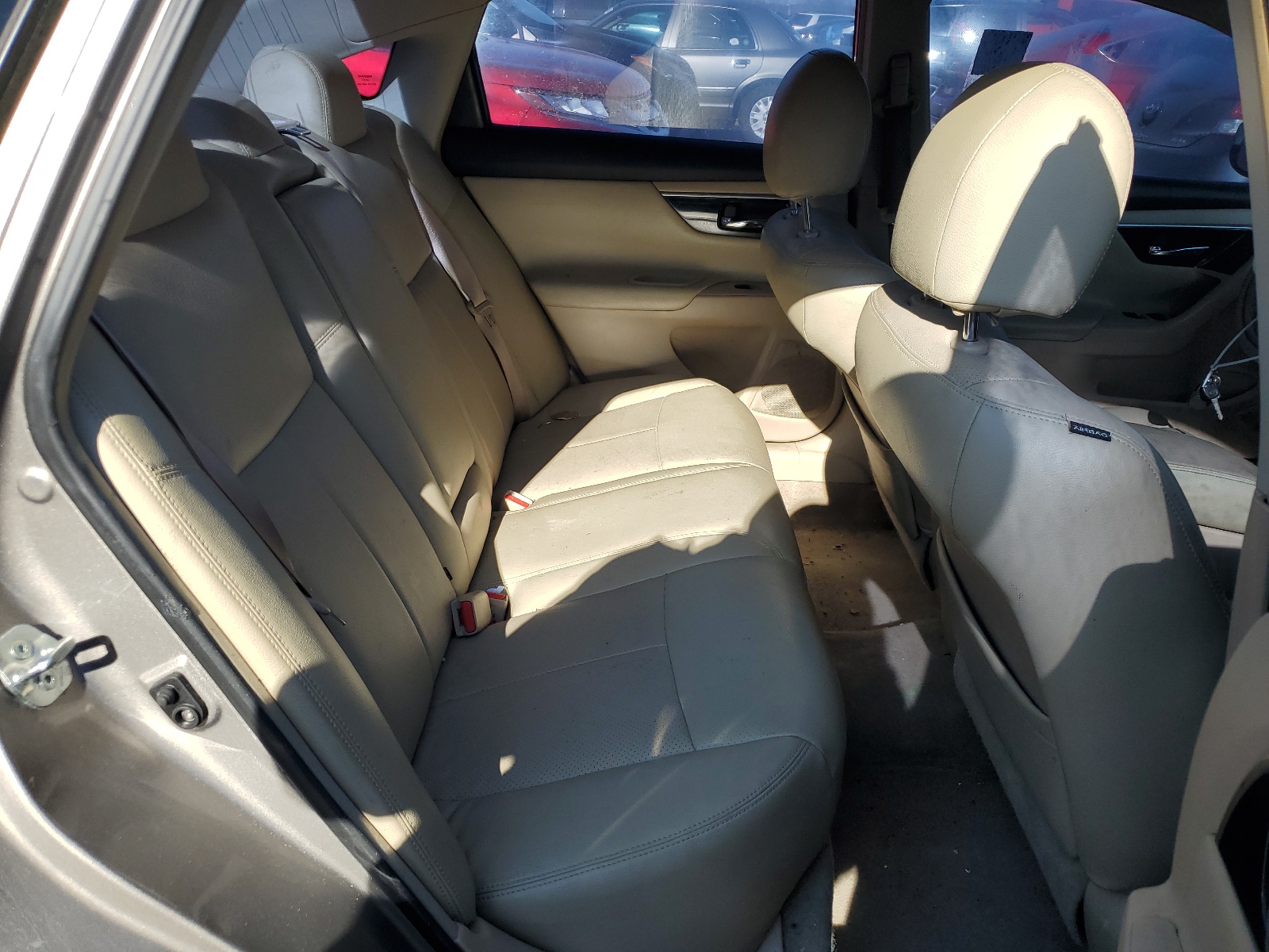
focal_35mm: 26
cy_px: 476
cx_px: 634
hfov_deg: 67.3
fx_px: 953
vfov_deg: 53.1
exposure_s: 1/1667
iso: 50
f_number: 1.5
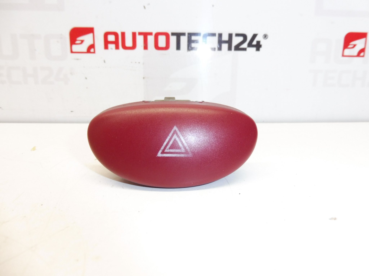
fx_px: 266
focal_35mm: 25
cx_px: 184
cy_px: 138
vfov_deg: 54.9
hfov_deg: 69.4
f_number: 3.5
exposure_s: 1/60
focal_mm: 4.4
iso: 200
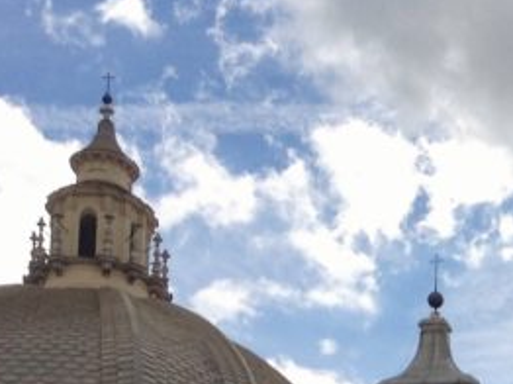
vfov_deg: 10.3
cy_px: 637
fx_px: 2028
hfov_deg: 13.9
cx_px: 648
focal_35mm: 137
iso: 50
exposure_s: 1/2404
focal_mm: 4.28
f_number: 2.4
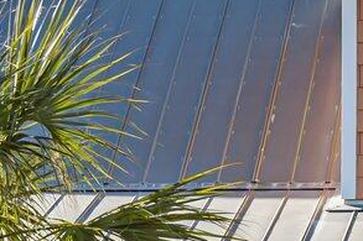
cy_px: 481
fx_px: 2046
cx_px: 572
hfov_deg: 9.8
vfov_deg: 6.6
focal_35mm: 203
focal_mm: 29
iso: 200
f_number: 4
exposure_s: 1/800
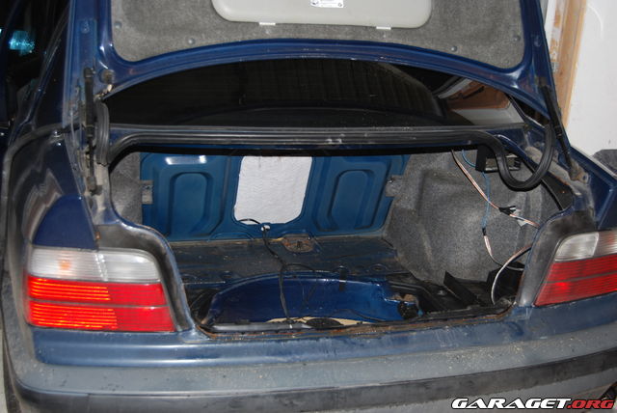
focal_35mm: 46
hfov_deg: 42.3
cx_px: 308
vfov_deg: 29.0
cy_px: 206
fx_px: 798
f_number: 4.5
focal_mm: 31
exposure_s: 1/60
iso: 200
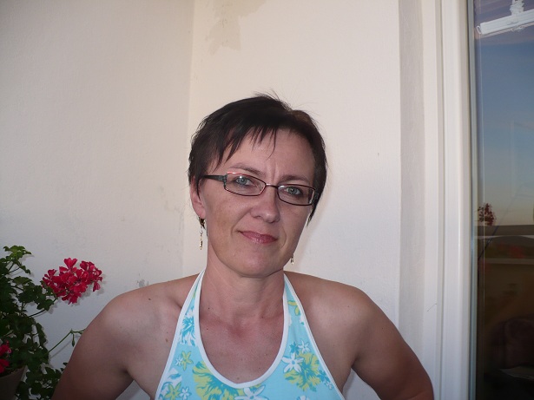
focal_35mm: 37
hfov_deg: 50.1
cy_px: 200
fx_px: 571
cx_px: 267
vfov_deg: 38.7
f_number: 2.8
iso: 100
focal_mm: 6.1
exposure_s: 1/30
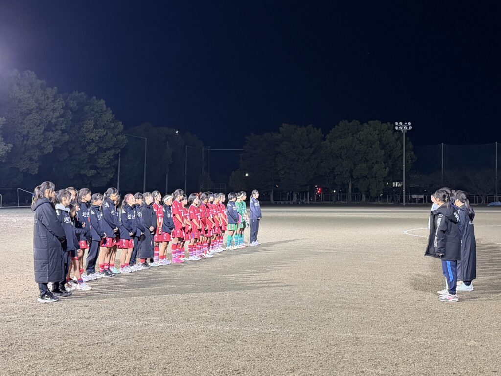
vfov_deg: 56.8
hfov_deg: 71.6
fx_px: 347
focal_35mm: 24
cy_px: 188
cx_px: 250
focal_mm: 6.76
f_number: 1.78
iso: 640
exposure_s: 1/50
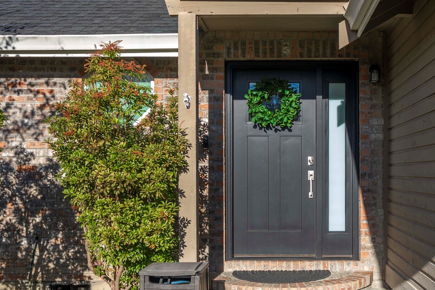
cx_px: 287
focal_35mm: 33
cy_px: 181
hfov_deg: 56.1
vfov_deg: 39.7
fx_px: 399
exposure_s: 1/125
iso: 80
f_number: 7.1
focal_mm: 24
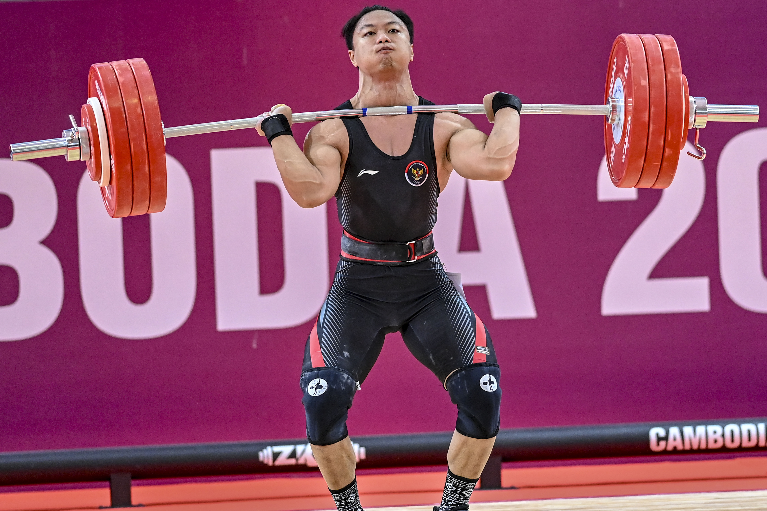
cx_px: 384
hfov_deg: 6.9
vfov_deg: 4.6
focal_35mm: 300
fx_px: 6391
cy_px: 256
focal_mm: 300
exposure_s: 1/1000
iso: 5000
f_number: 2.8
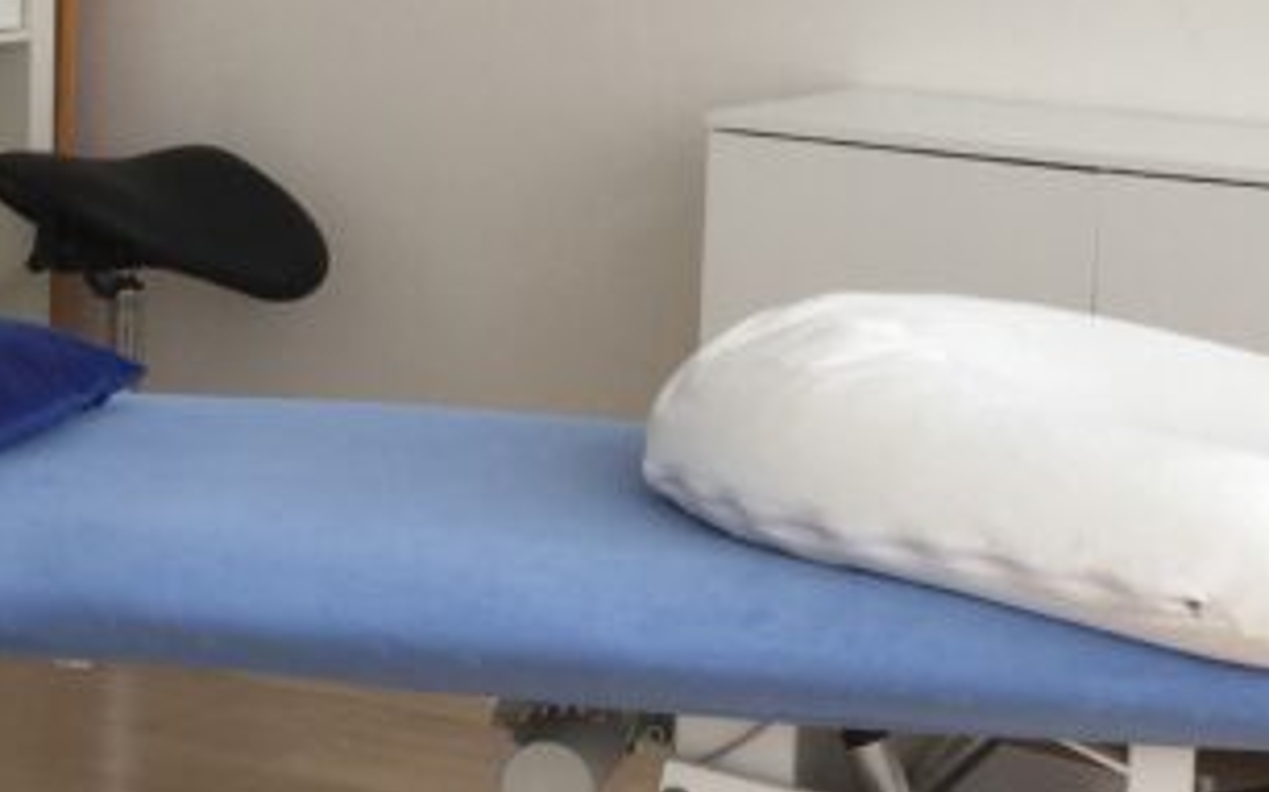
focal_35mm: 103
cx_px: 846
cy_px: 95
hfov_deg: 20.1
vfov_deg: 12.6
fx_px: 3561
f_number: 2.2
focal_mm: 4.15
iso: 32
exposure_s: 1/302
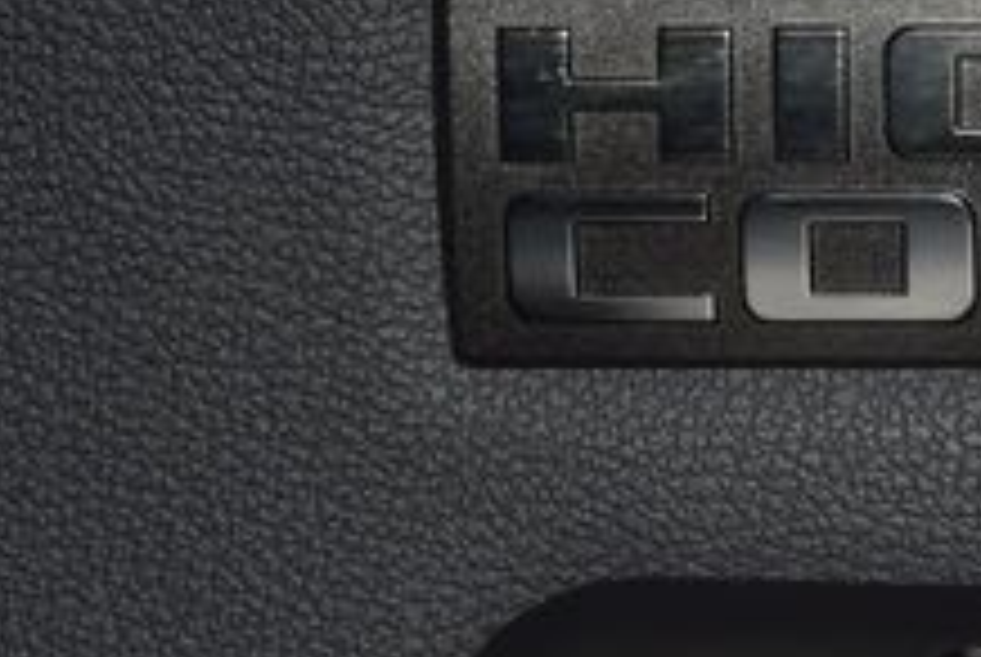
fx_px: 8404
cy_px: 142
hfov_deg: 6.6
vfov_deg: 4.5
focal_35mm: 308
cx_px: 1372
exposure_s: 1/125
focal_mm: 70
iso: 100
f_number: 8
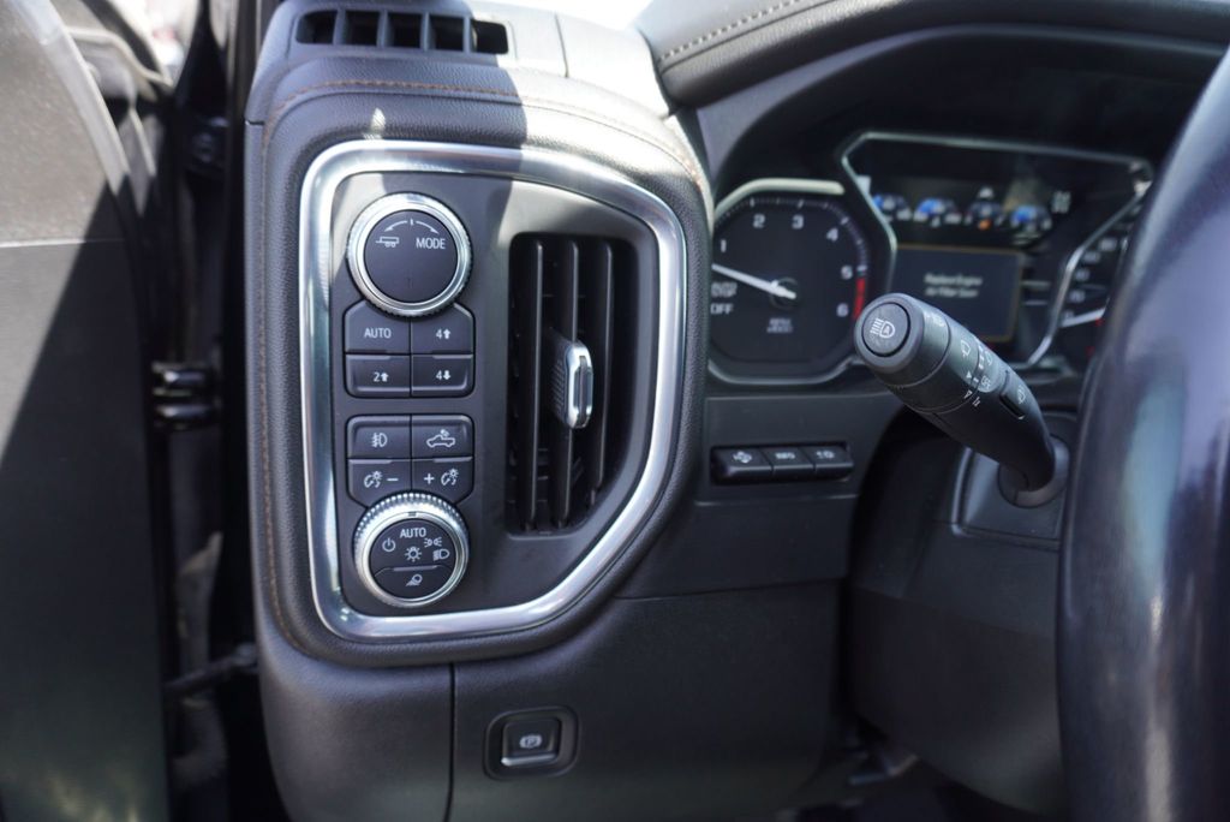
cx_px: 615
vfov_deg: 53.2
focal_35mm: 24
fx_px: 820
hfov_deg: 73.7
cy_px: 411
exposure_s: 1/60
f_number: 4
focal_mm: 16
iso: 100
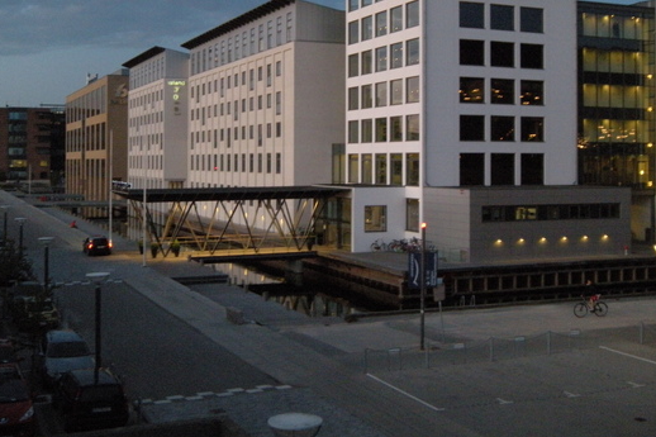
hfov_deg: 37.5
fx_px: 965
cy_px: 153
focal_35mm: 53
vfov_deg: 25.4
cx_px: 351
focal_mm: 7.4
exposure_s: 1/24.5
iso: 400
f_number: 4
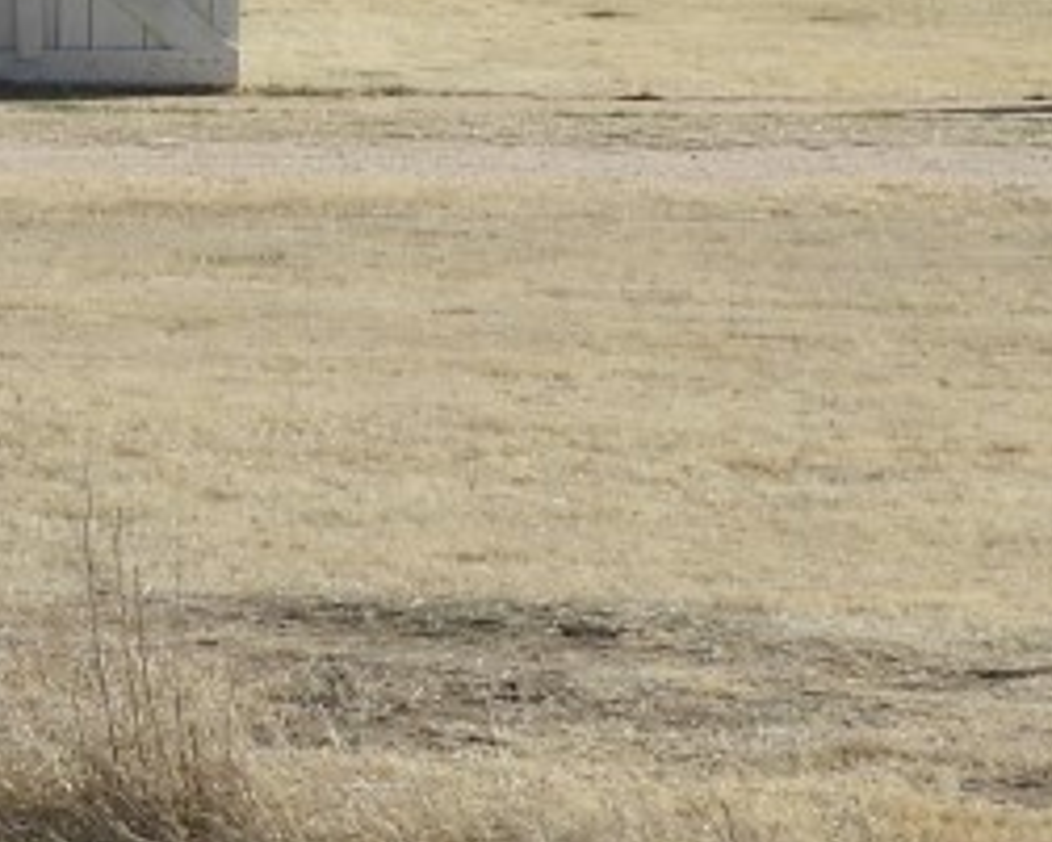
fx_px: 16570
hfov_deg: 3.6
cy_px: -243
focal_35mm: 532
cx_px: -1090
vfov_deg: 2.9
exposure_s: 1/800
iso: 100
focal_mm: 17
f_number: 4.8
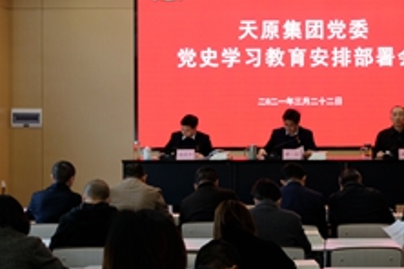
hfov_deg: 22.4
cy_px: 96
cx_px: 304
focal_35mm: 90
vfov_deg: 15.2
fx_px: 1010
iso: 320
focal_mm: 26.5
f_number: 4
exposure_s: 1/60
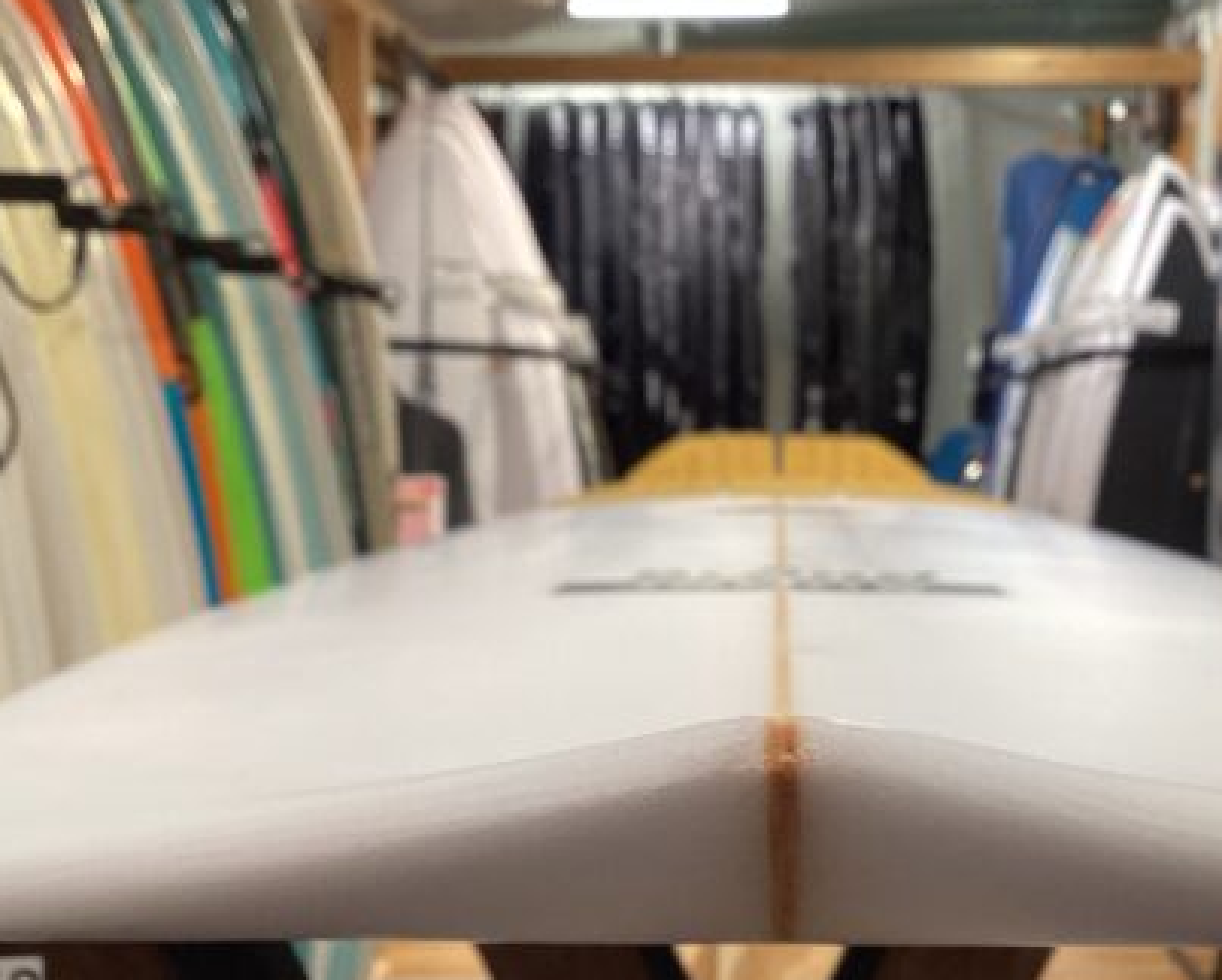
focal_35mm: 60
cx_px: 764
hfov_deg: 31.3
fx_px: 2172
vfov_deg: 25.3
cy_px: 652
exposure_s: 1/50
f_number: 2.4
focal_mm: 3.3
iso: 50
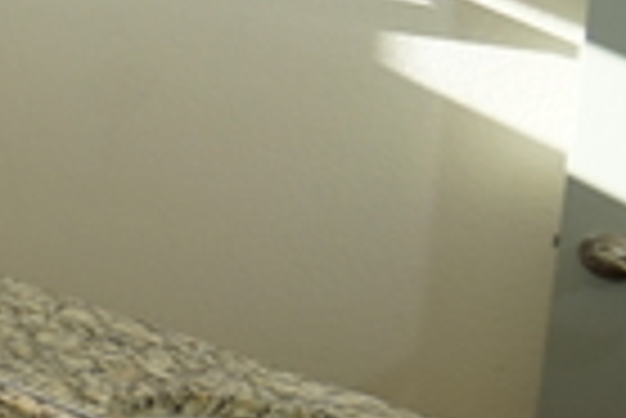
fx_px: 1201
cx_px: -721
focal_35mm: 69
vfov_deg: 19.0
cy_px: -38
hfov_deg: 17.3
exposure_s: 1/160
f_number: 4
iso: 200
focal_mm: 10
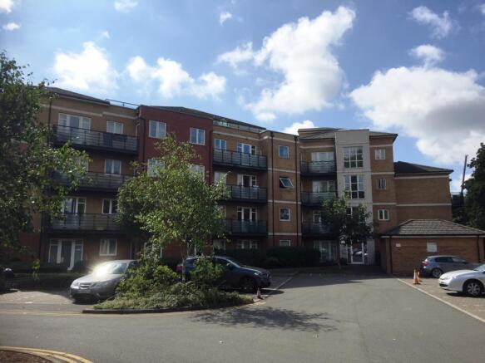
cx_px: 242
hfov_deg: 61.7
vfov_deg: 48.2
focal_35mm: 29
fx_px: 406
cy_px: 182
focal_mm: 4.15
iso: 32
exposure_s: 1/3049
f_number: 2.2
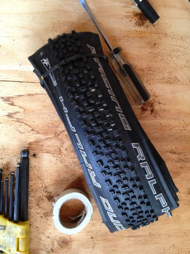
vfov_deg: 55.4
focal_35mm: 33
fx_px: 242
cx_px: 95
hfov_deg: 42.9
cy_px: 127
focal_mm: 4.12
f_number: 2.4
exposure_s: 1/15
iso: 400
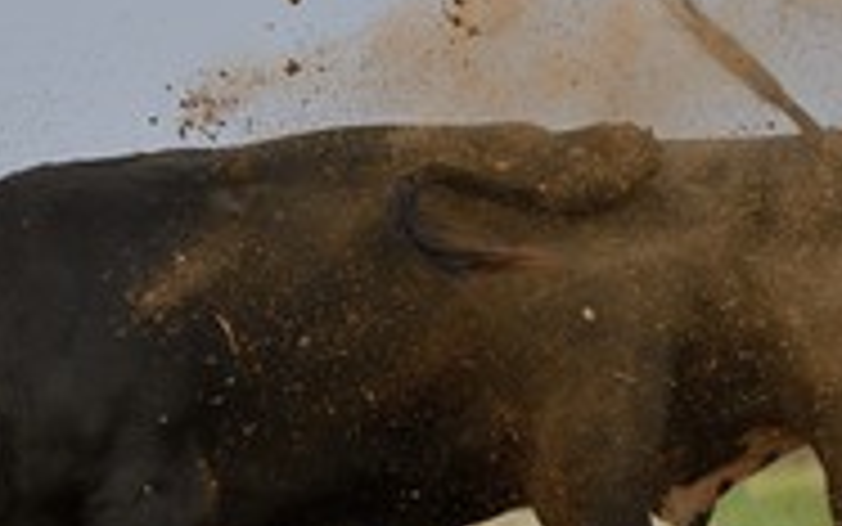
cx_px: 281
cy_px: 432
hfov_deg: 5.4
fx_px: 8929
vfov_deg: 3.4
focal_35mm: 389
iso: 800
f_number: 4.5
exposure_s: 1/640
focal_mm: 170
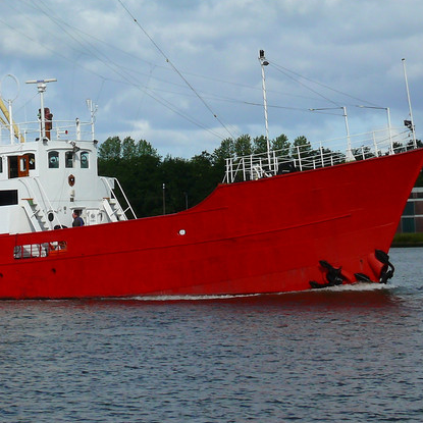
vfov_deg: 10.9
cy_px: 42
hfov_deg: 10.9
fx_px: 2198
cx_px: 22
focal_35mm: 159
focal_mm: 14.8
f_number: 6.3
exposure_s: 1/500
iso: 100
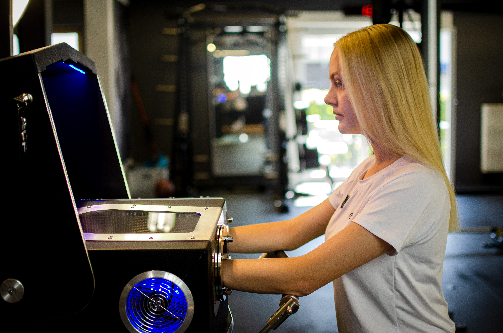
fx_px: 732
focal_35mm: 52
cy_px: 166
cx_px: 252
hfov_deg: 37.9
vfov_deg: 25.6
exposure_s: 1/160
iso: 200
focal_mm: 35
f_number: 1.8
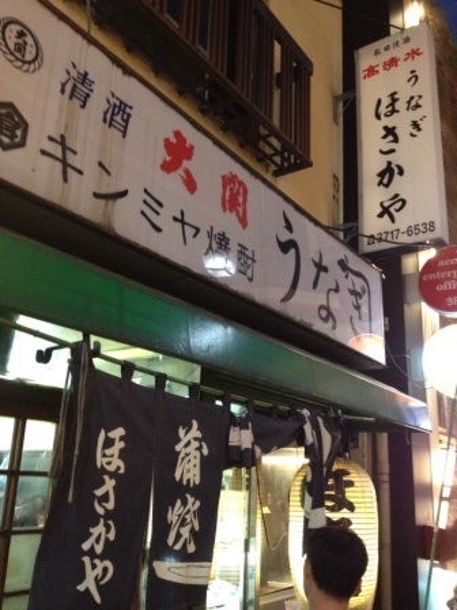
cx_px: 228
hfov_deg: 40.7
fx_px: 616
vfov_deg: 52.6
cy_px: 305
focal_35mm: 35
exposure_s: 1/15
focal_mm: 4.28
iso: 500
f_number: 2.4
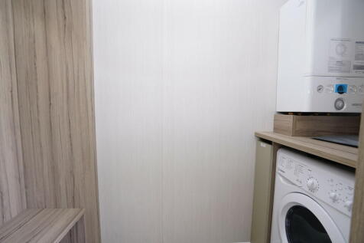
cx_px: 182
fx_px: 162
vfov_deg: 73.7
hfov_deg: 96.8
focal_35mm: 16
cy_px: 122
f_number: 7.1
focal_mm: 16
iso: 1250
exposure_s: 1/60
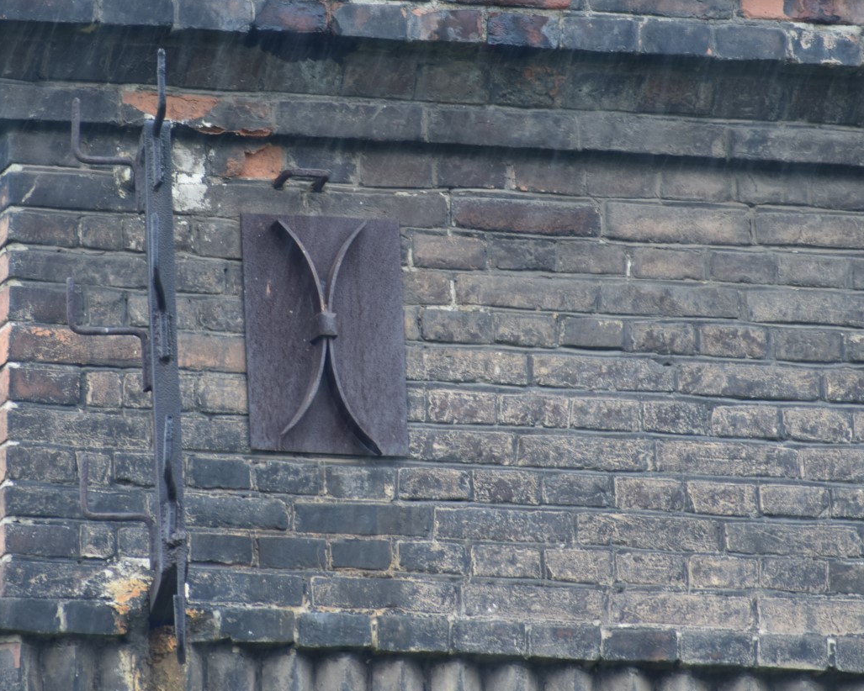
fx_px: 17034
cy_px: 248
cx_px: 300
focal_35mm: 666
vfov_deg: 2.3
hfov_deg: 2.9
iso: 400
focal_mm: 300
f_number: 8
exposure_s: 1/80
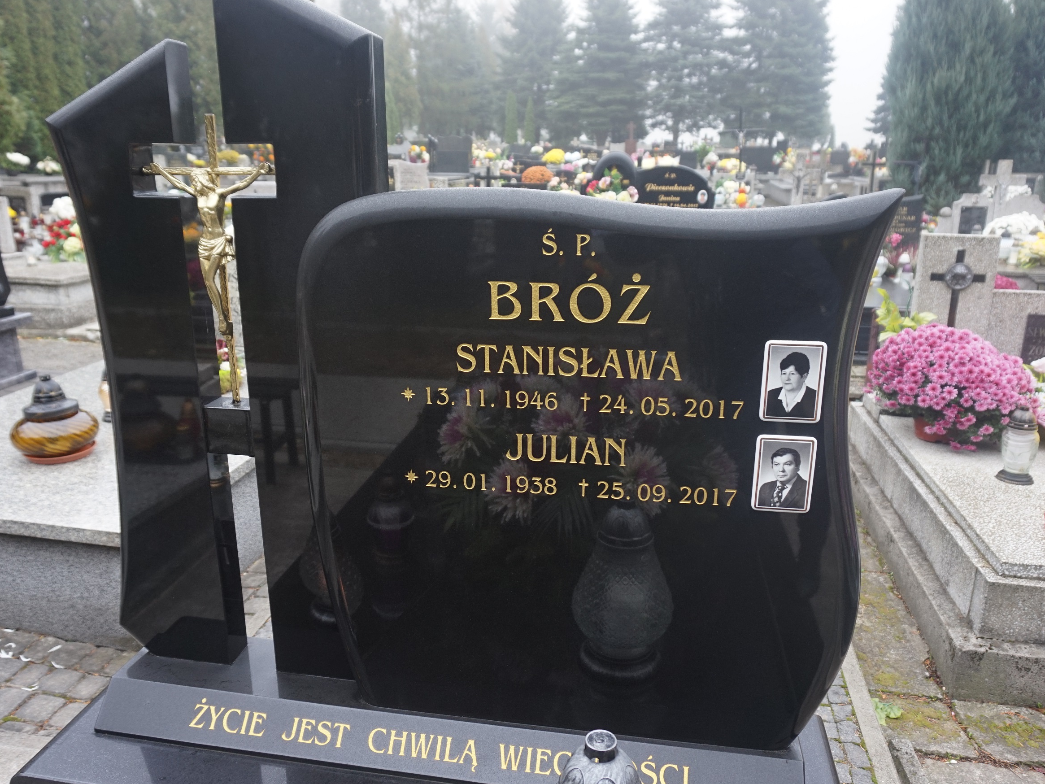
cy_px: 392
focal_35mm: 27
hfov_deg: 65.3
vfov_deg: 51.4
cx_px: 510
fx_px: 815
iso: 250
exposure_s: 1/60
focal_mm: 16
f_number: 4
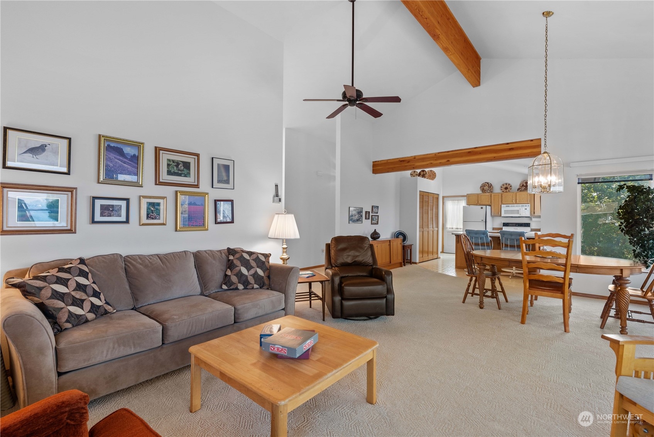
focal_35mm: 16
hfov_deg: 96.7
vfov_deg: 73.8
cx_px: 327
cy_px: 218
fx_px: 291
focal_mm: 16
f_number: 7.1
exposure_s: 1/6
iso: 200
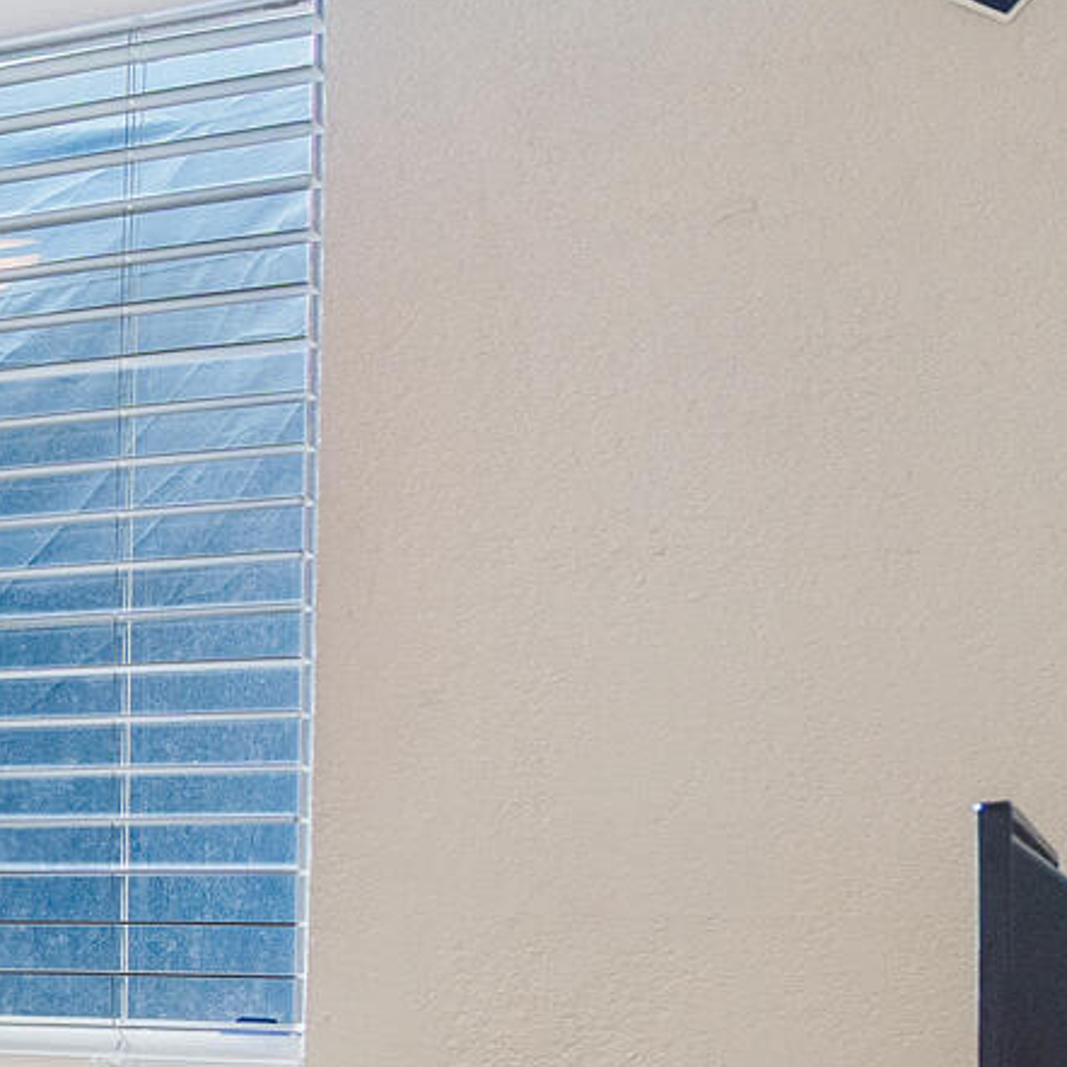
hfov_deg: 13.7
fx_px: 2685
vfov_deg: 22.3
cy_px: 783
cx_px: -1663
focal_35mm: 77
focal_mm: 16
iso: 400
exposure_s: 1/25
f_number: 5
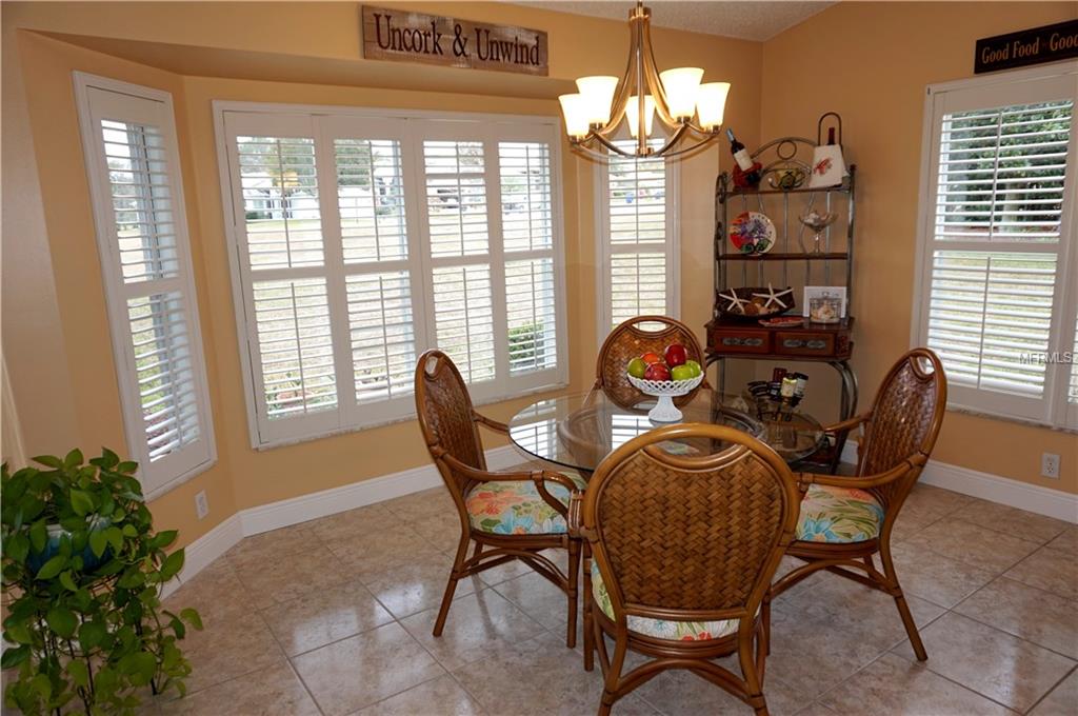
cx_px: 539
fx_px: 718
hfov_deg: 73.8
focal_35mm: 24
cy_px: 358
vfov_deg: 53.0
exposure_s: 1/60
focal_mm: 16
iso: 160
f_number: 4
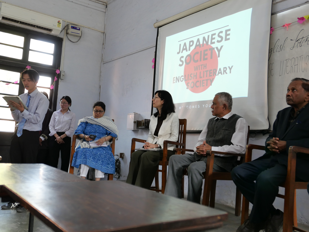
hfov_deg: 52.6
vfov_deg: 40.7
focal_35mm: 35
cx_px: 154
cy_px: 116
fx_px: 312
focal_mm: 15.9
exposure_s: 1/80
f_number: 2.3
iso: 500
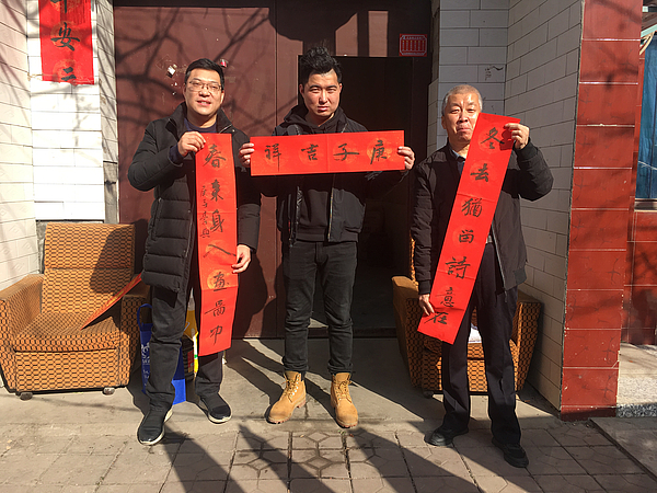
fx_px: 550
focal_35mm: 29
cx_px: 328
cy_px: 246
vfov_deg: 48.2
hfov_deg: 61.7
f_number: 2.2
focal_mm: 4.15
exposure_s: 1/712
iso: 25
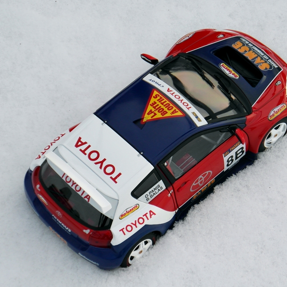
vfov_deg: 7.2
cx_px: 174
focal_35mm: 243
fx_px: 2279
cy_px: 144
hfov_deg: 7.2
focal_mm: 28.9
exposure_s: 1/90
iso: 80
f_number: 4.4
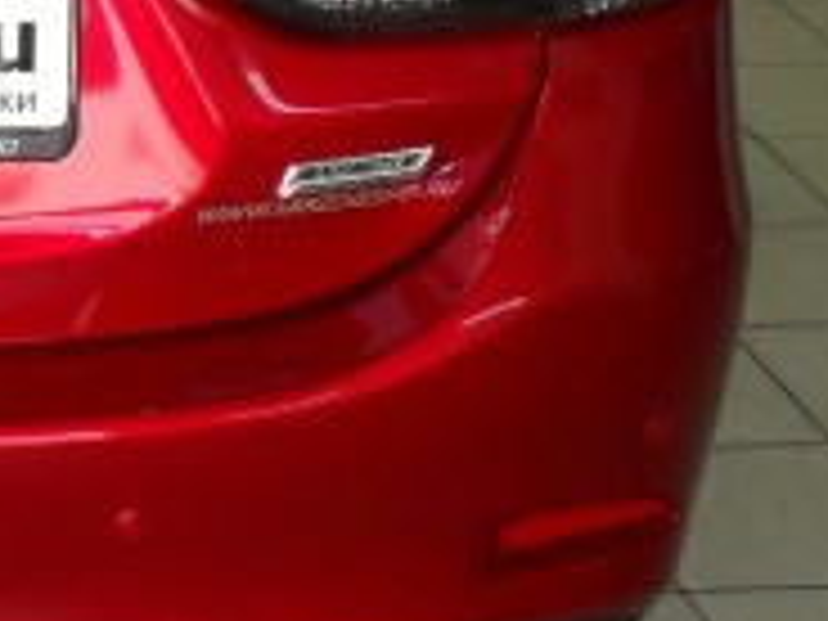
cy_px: -36
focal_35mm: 114
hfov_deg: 16.2
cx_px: -310
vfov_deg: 12.8
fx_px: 2727
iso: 160
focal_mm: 6.3
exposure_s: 1/45
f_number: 3.2
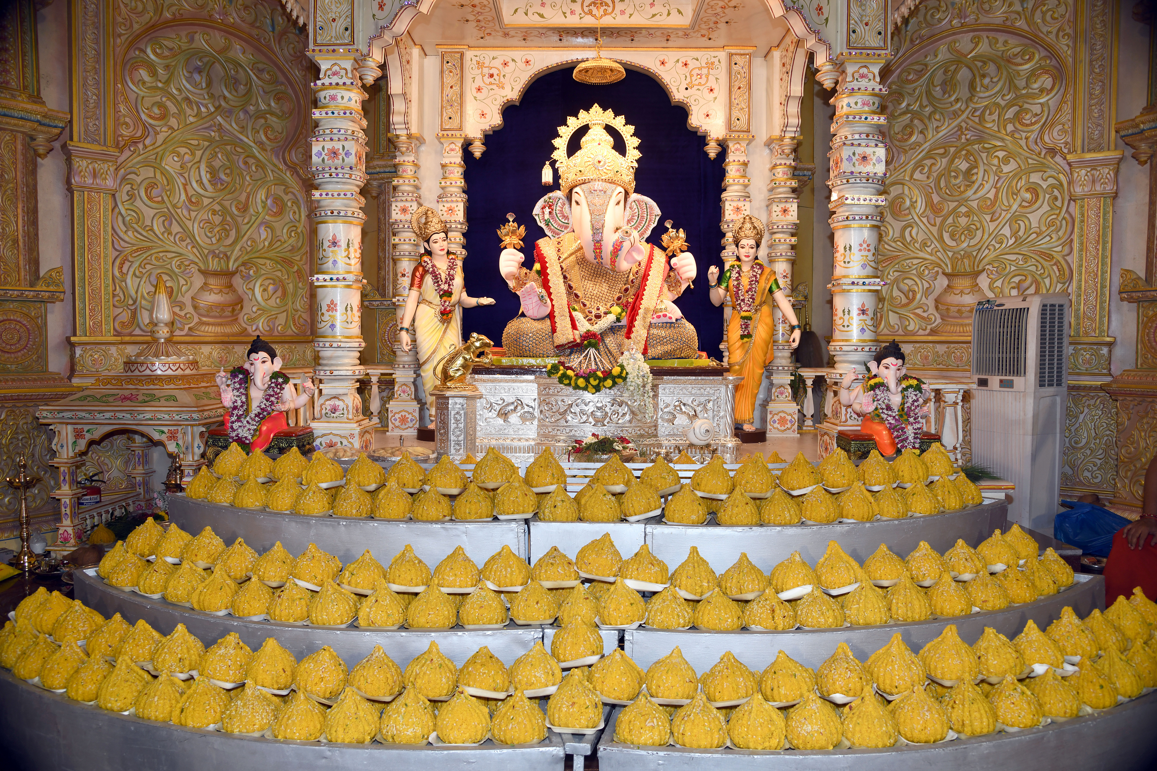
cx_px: 578
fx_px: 771
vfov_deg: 53.1
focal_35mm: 24
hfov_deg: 73.7
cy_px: 386
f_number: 5.6
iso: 400
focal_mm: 24
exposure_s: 1/125
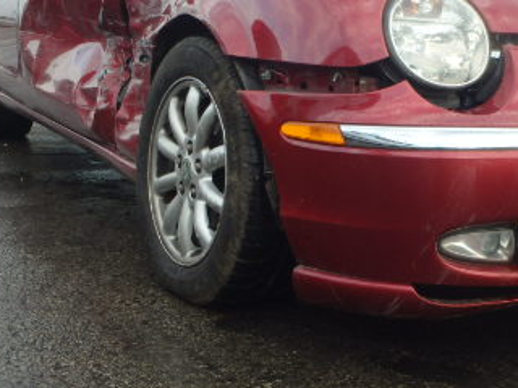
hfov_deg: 33.6
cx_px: 392
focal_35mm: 56
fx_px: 838
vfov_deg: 26.0
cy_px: 142
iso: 125
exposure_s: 1/160
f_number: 3.9
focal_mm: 5
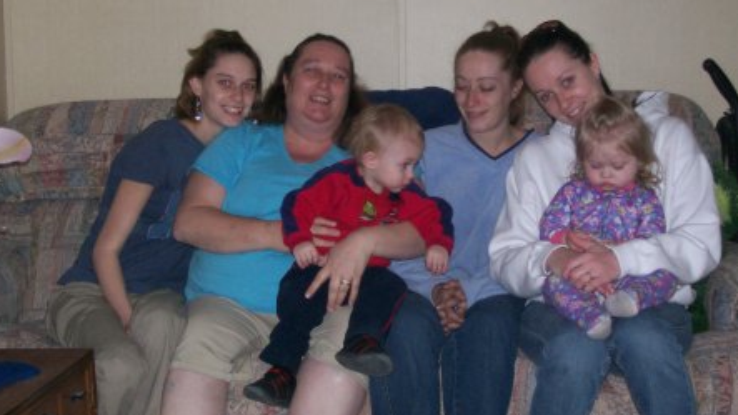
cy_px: 201
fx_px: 1213
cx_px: 365
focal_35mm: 62
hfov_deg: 33.8
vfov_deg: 19.4
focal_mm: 9.4
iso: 140
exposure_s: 1/83.6
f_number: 3.4
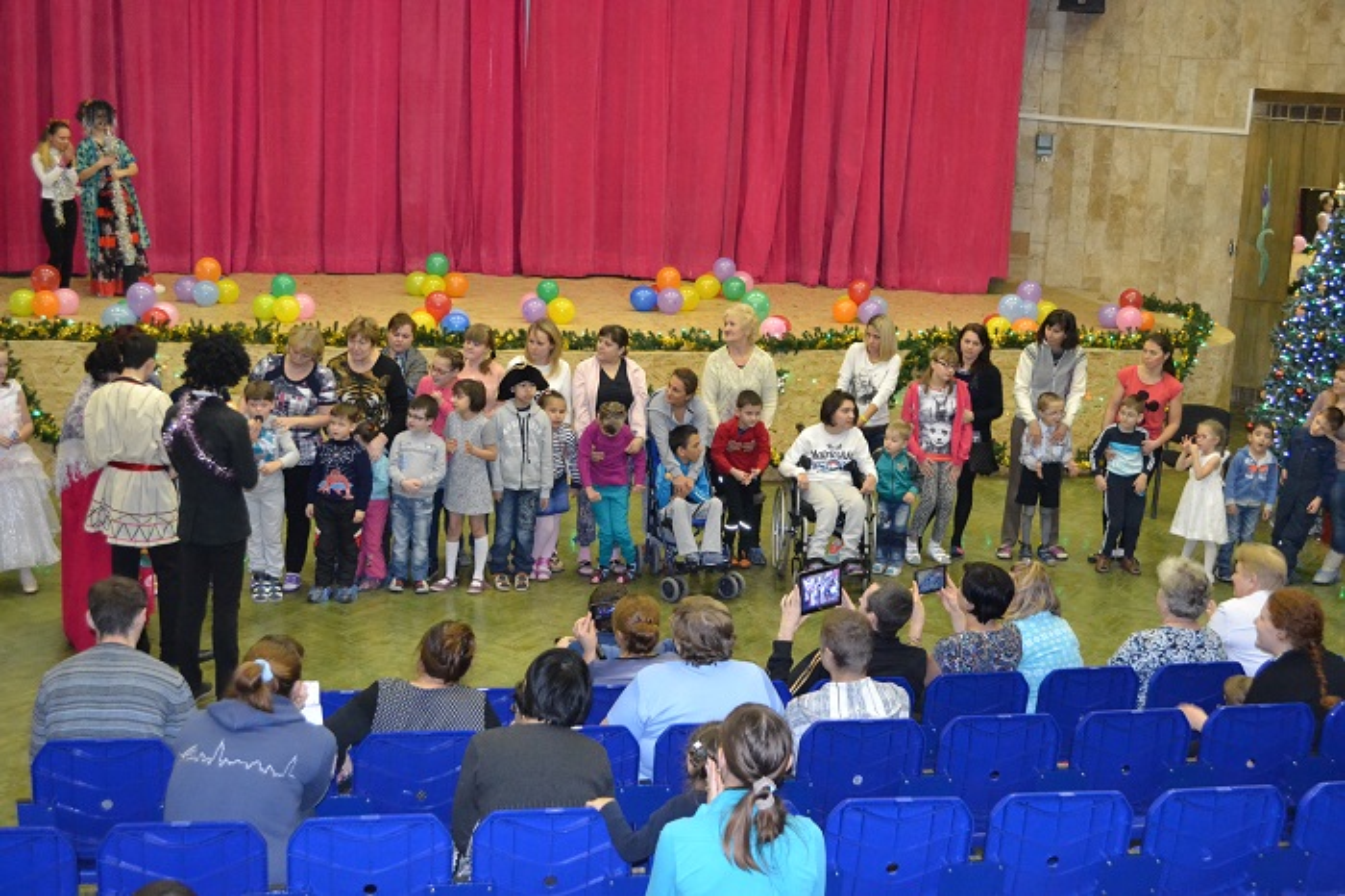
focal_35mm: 48
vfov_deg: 28.0
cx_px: 672
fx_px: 1792
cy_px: 448
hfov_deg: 41.1
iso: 3200
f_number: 4.8
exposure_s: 1/60
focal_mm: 32
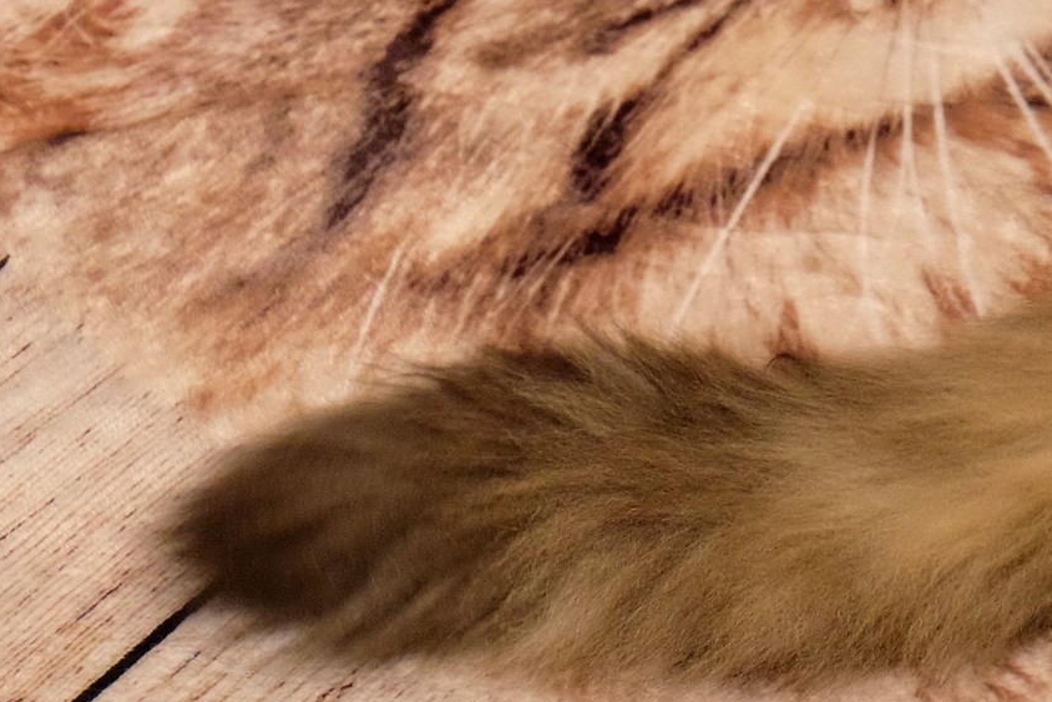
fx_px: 4238
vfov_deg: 9.4
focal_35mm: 145
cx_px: 1441
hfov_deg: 13.5
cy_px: 120
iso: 3200
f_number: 3.6
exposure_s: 1/28
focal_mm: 34.3
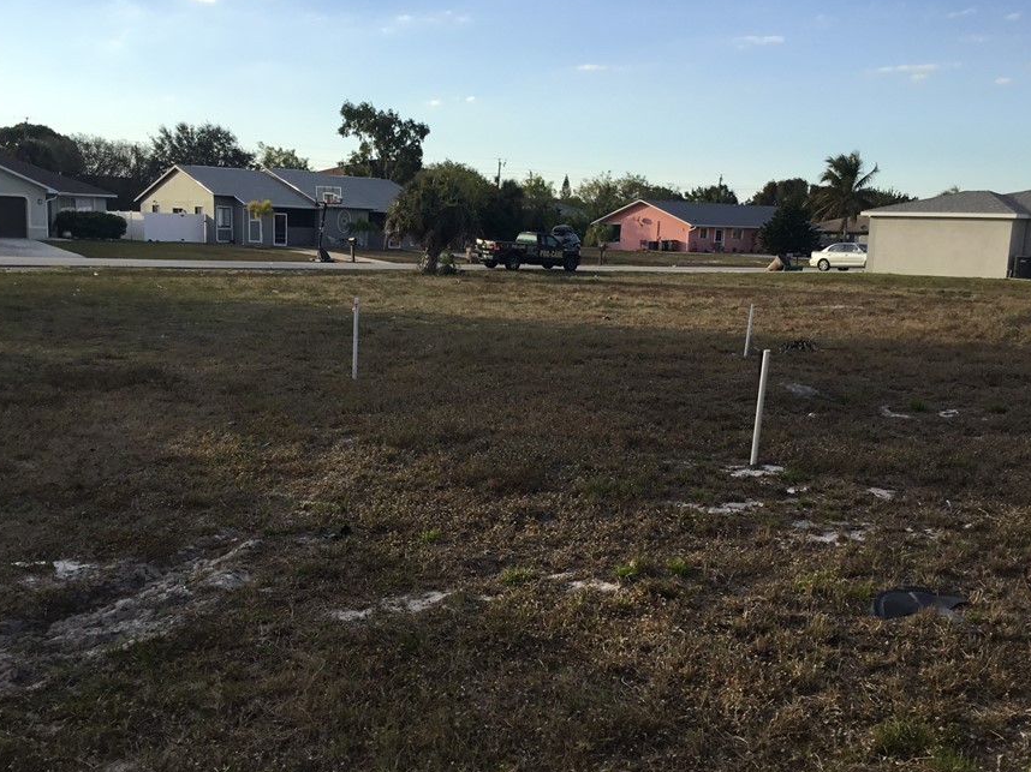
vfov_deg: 38.6
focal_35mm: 37
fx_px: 1102
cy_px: 411
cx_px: 484
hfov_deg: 50.1
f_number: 2.4
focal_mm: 3.3
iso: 25
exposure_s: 1/747
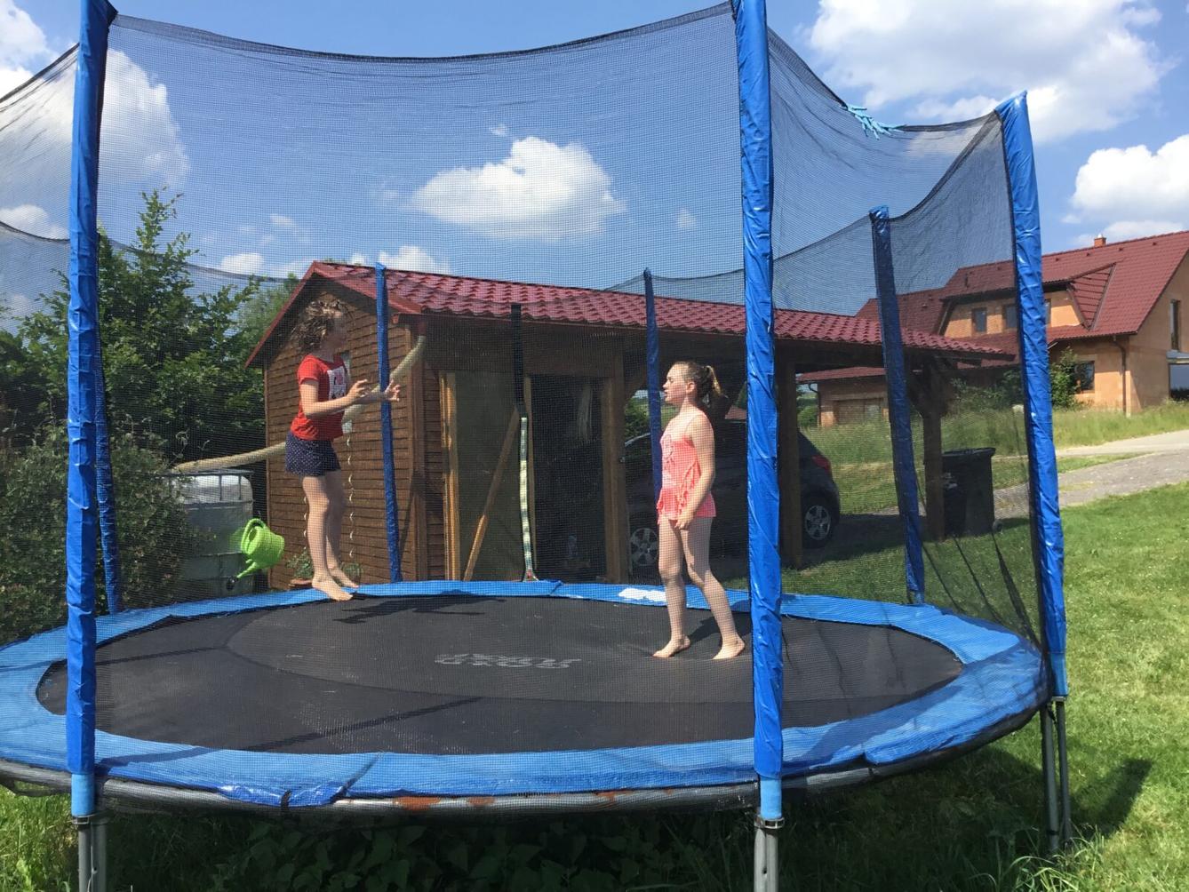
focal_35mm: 31
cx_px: 594
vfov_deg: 45.5
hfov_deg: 58.3
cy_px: 446
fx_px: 1065
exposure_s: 1/815
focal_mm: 3.3
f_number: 2.4
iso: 25
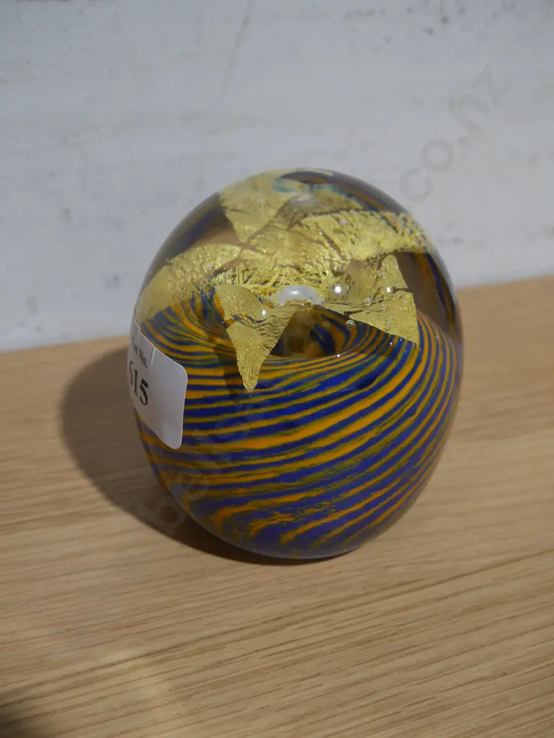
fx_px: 1023
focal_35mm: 48
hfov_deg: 30.3
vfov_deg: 39.6
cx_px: 277
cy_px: 369
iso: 400
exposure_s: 1/60
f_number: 5.2
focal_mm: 24
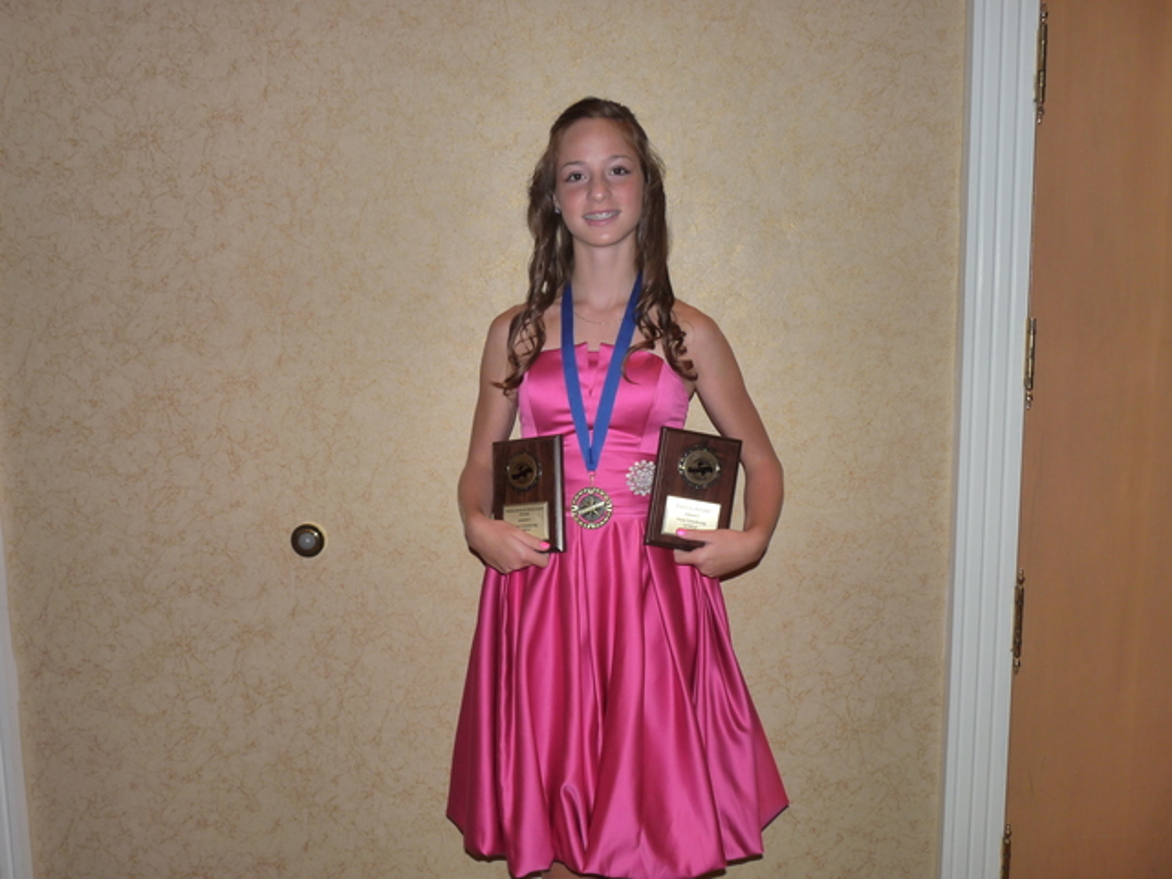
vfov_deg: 48.2
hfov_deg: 61.7
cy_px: 440
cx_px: 586
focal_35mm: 29
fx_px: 982
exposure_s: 1/30
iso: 160
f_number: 2.8
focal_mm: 5.2
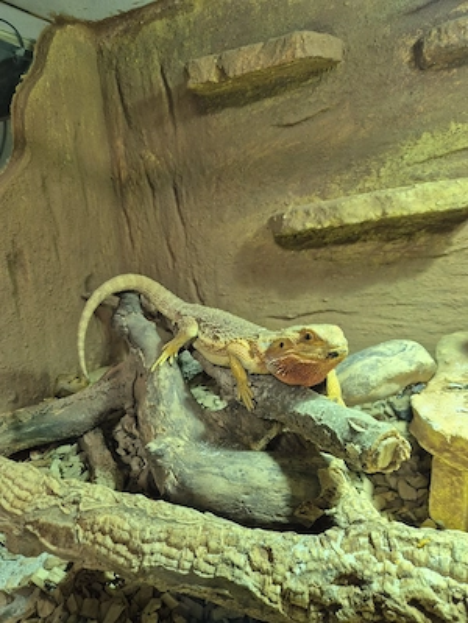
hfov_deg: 58.9
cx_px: 234
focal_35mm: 23
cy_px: 312
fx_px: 415
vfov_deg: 73.9
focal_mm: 5.4
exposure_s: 1/50
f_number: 1.8
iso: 64
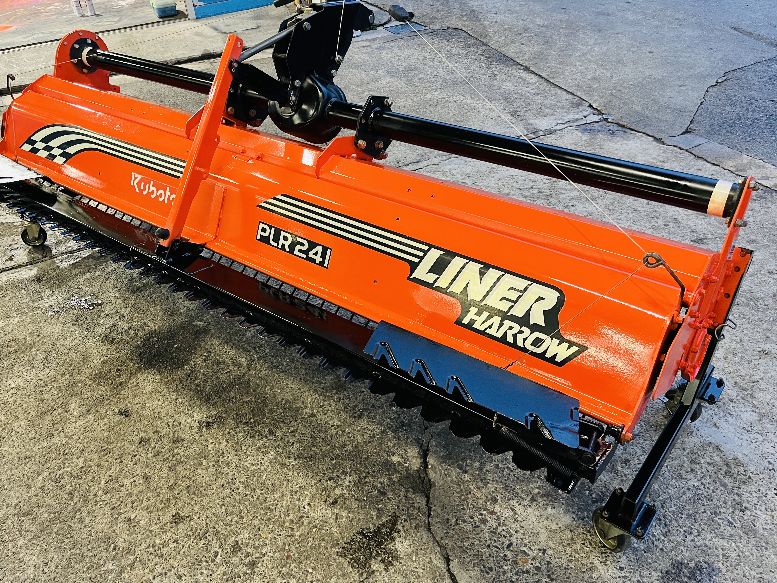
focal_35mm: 29
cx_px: 346
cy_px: 261
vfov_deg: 48.1
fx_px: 651
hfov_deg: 61.5
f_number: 1.6
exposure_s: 1/60
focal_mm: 5.1
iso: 320
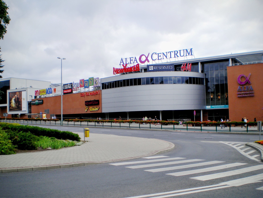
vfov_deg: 37.7
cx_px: 132
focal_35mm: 38
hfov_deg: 49.0
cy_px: 99
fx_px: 289
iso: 64
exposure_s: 1/50
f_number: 4.6
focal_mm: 6.3
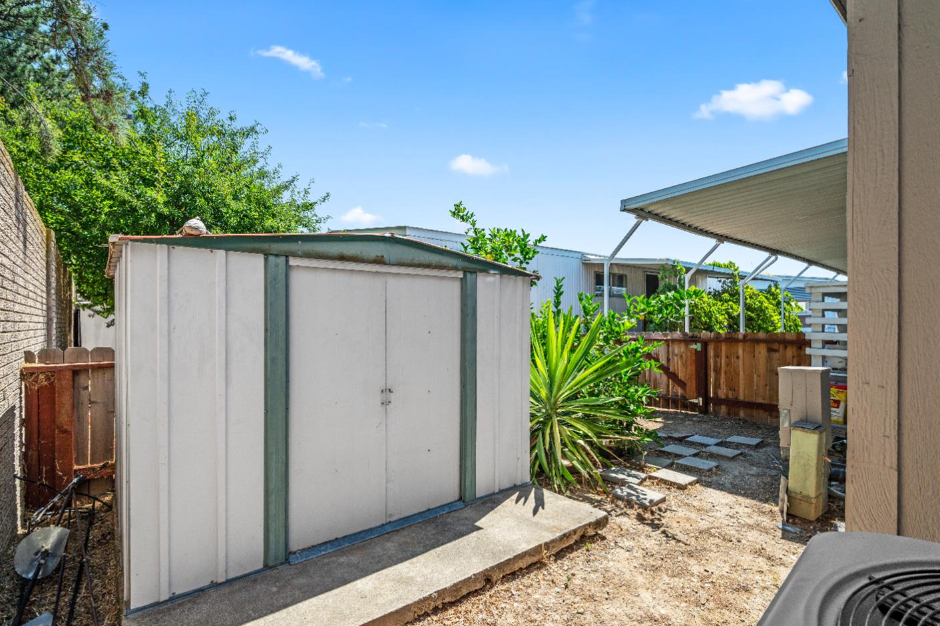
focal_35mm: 17
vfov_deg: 70.4
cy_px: 318
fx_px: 444
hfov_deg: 93.3
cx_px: 463
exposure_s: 1/200
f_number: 8
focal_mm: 16
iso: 200
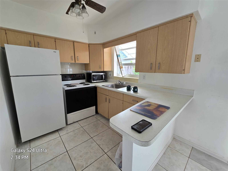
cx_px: 114
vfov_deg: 89.9
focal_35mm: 13
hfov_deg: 106.2
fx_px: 86
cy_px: 86
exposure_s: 1/120
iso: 80
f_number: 2.2
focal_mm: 2.2
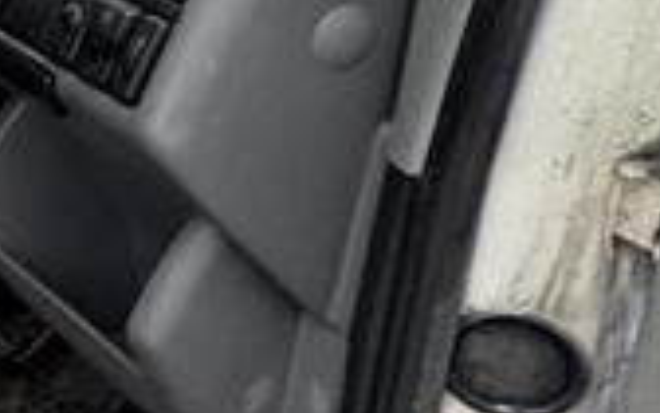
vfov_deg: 16.2
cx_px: -660
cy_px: -4
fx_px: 1421
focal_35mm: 79
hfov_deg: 18.0
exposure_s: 1/116
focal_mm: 2.22
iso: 80
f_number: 2.2
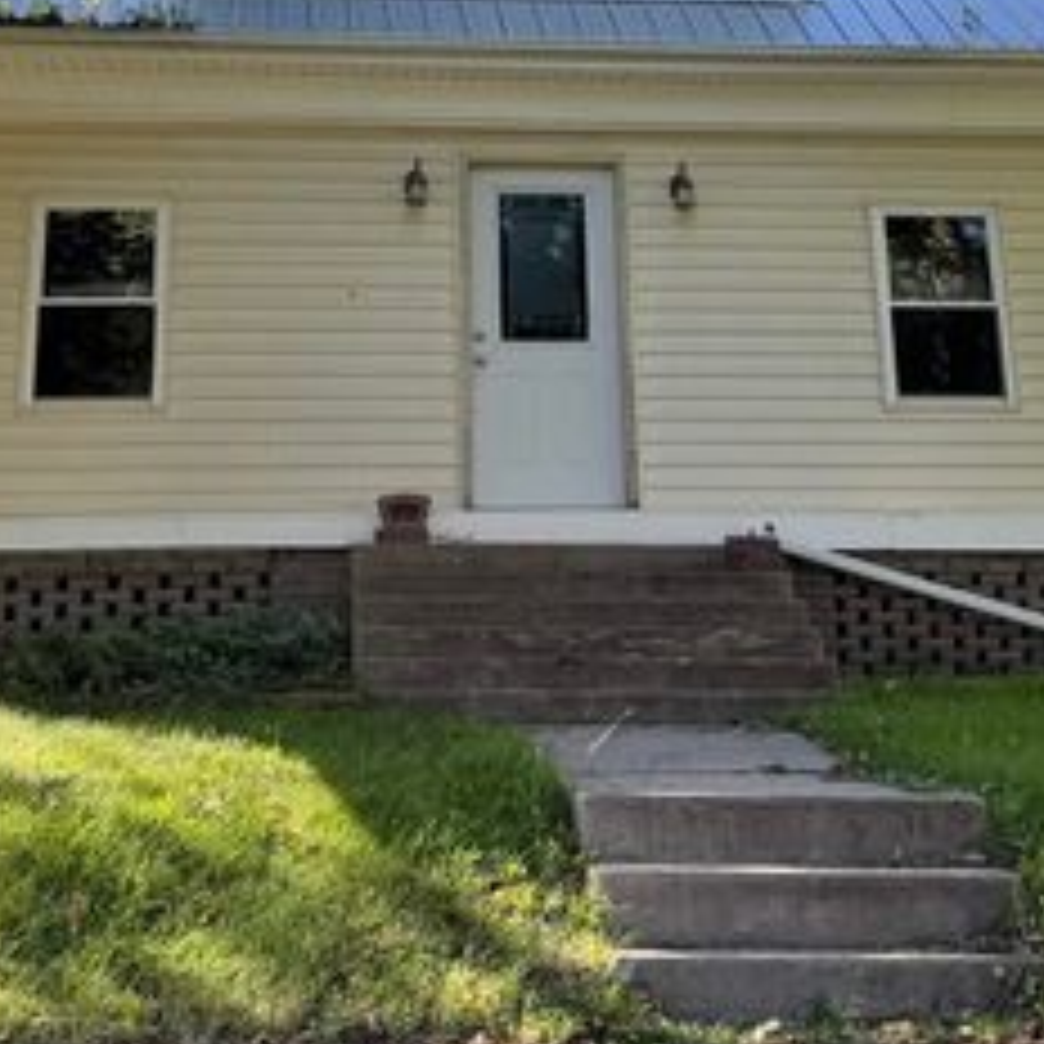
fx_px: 2081
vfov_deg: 26.5
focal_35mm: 61
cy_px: -20
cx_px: 490
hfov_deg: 28.2
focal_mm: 6.76
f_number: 1.78
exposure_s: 1/621
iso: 80
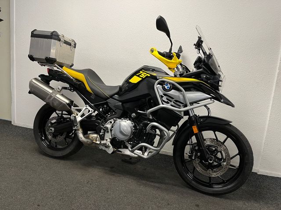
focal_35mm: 26
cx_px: 140
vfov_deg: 53.1
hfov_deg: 67.3
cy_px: 105
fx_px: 211
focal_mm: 5.1
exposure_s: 1/50
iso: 80
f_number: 1.6
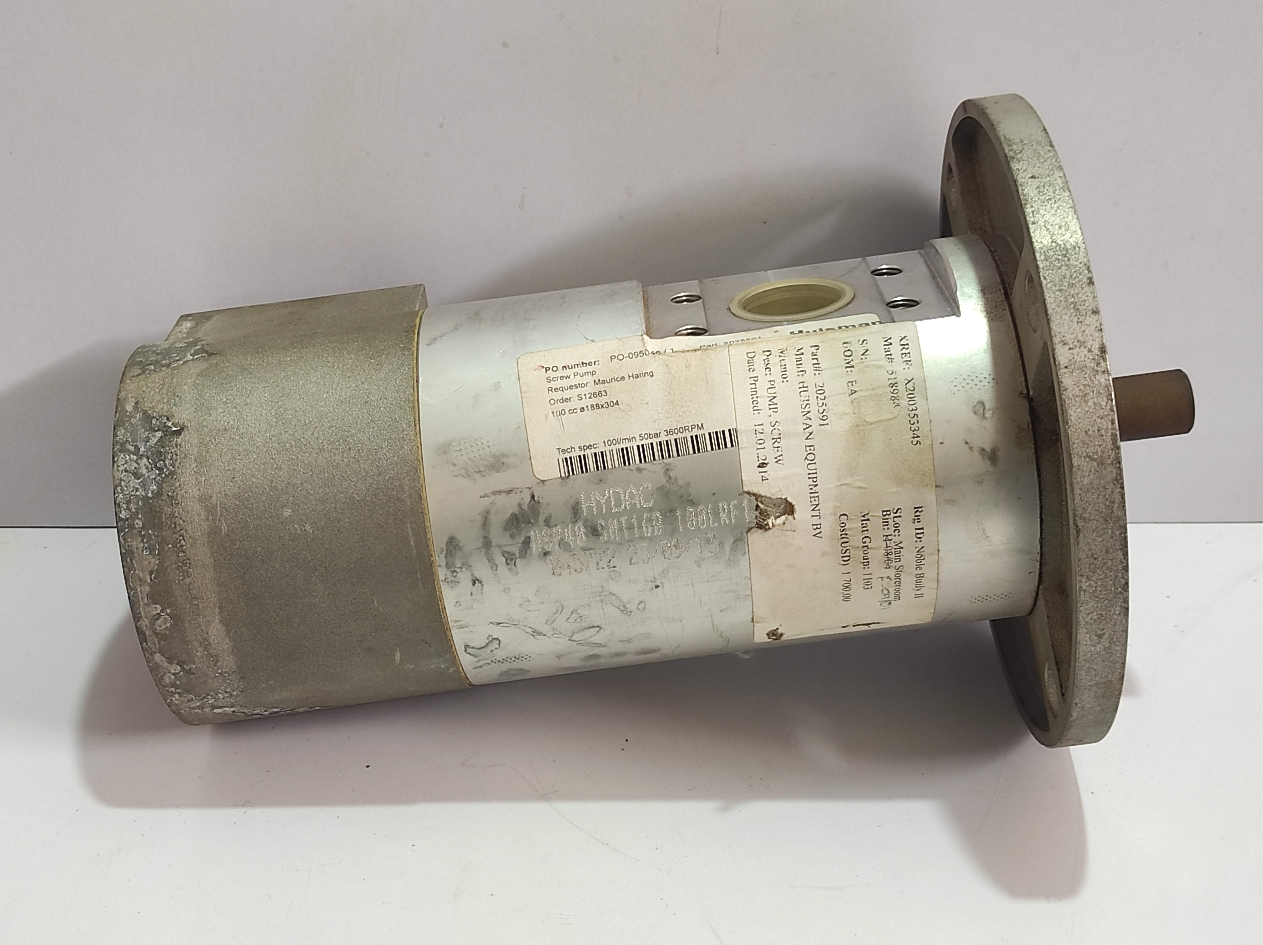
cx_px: 632
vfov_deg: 54.8
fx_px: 911
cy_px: 472
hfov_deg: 69.4
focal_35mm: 25
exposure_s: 1/50
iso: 408
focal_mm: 5.43
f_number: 1.89
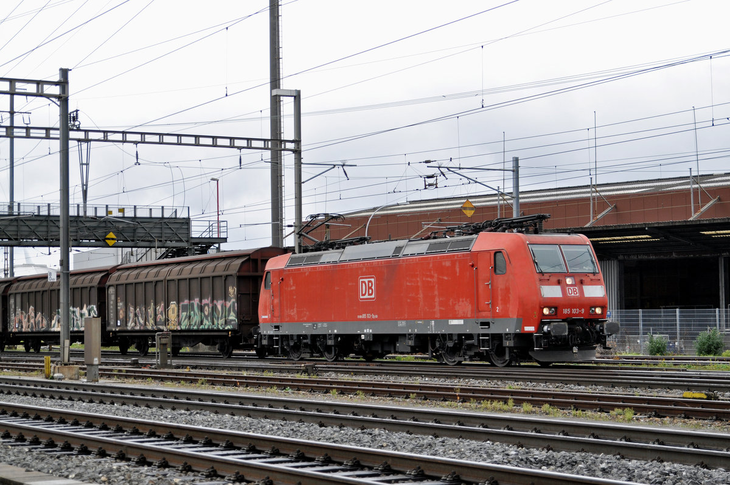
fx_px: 1519
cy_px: 242
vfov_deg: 18.1
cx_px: 365
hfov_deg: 27.0
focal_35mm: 75
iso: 250
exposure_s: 1/800
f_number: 3.2
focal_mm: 50
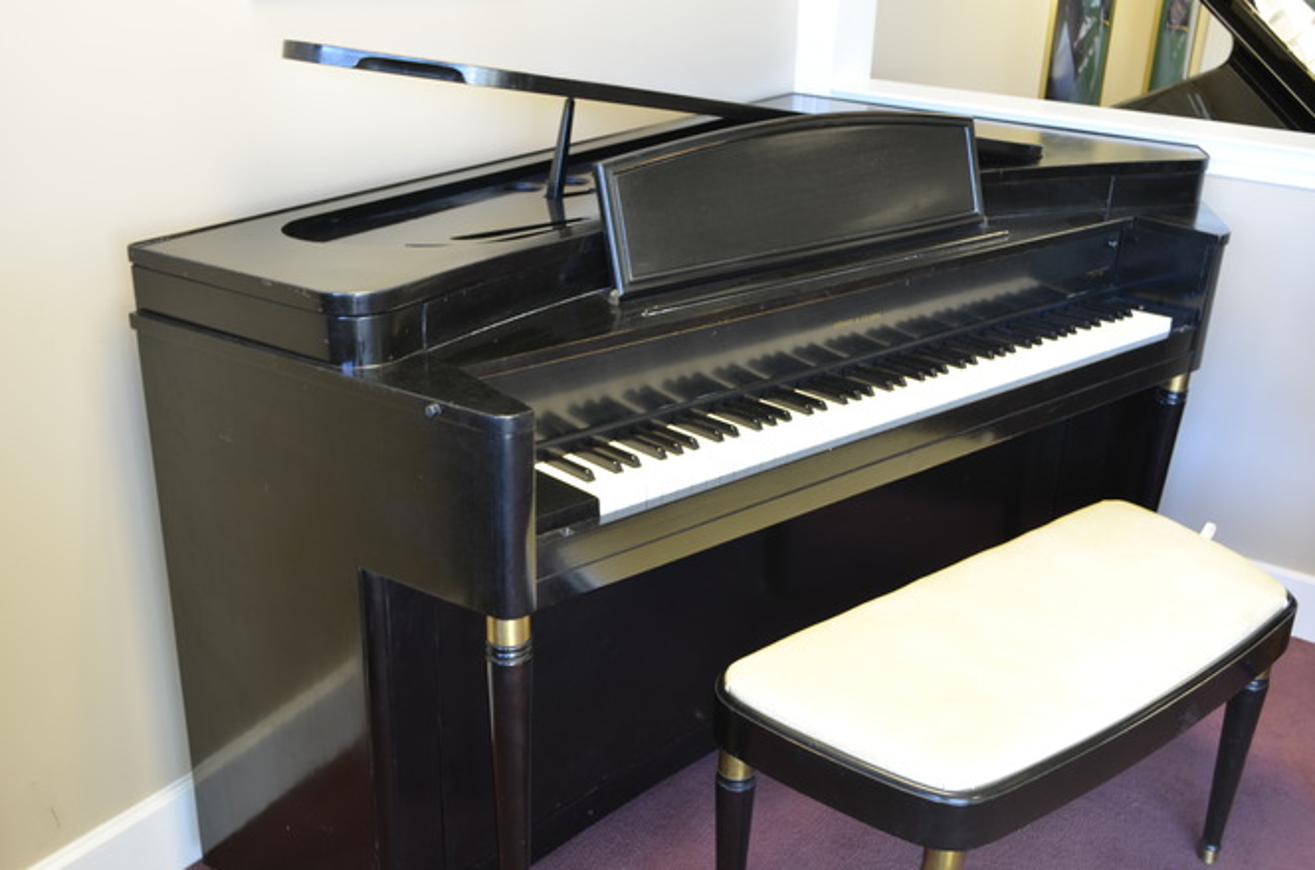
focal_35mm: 36
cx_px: 658
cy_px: 435
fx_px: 1312
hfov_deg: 53.3
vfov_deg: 36.7
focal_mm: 24
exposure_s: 1/4
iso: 100
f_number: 5
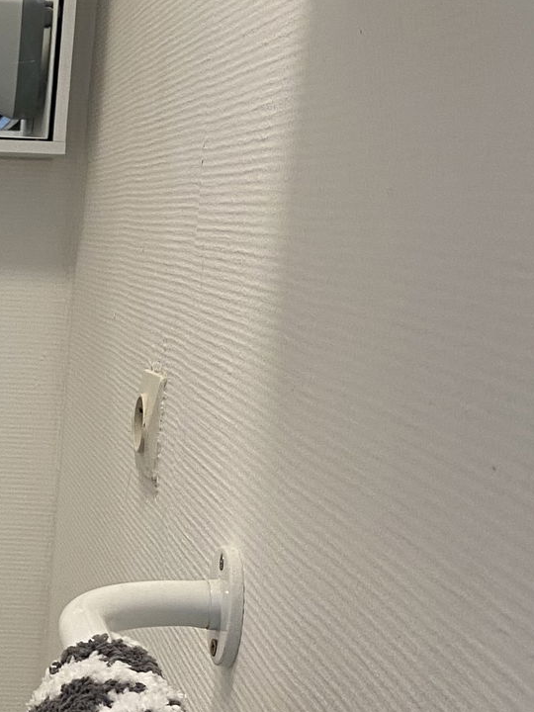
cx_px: -228
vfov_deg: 25.3
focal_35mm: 77
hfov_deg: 17.5
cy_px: 435
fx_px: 1584
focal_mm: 4.25
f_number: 1.8
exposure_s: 1/50
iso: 80
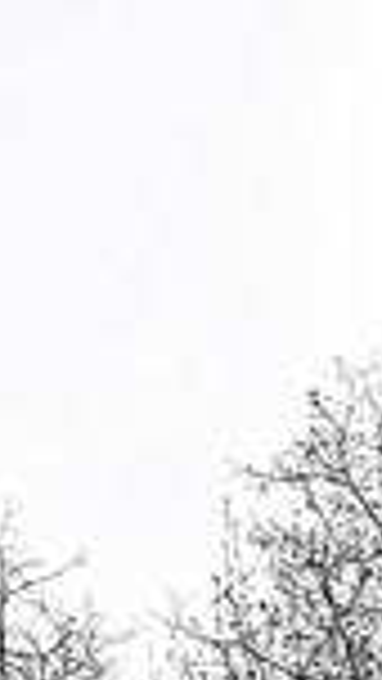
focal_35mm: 349
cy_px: 1545
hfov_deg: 3.5
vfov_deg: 6.0
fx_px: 6281
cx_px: 760
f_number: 9
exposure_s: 1/100
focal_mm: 42
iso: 400
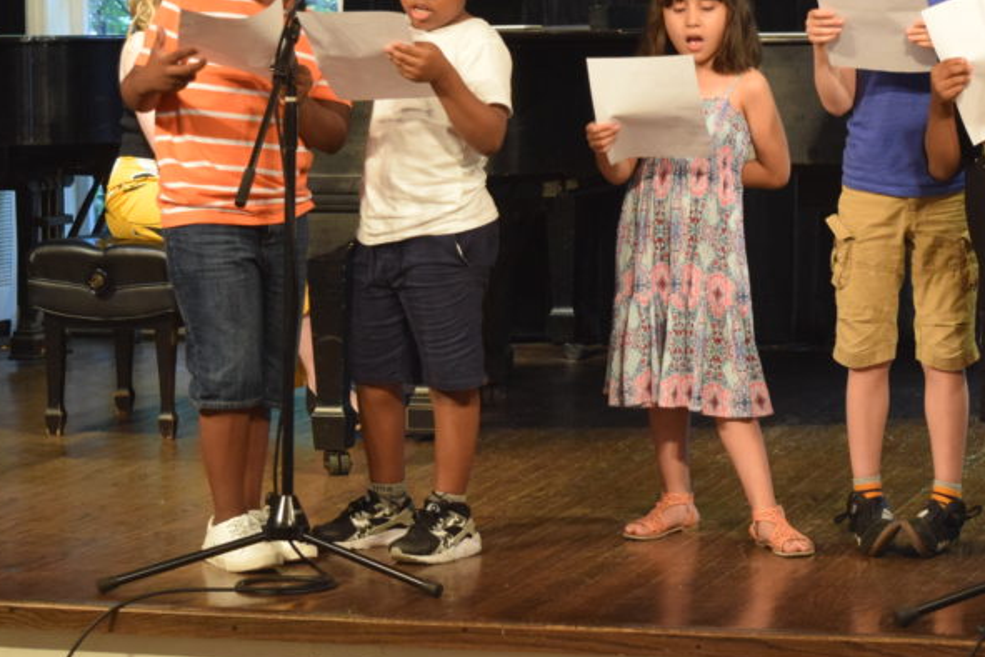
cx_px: 668
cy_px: 132
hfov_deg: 17.4
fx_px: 3201
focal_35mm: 117
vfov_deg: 11.7
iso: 2200
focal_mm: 48
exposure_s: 1/60
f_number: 5.3
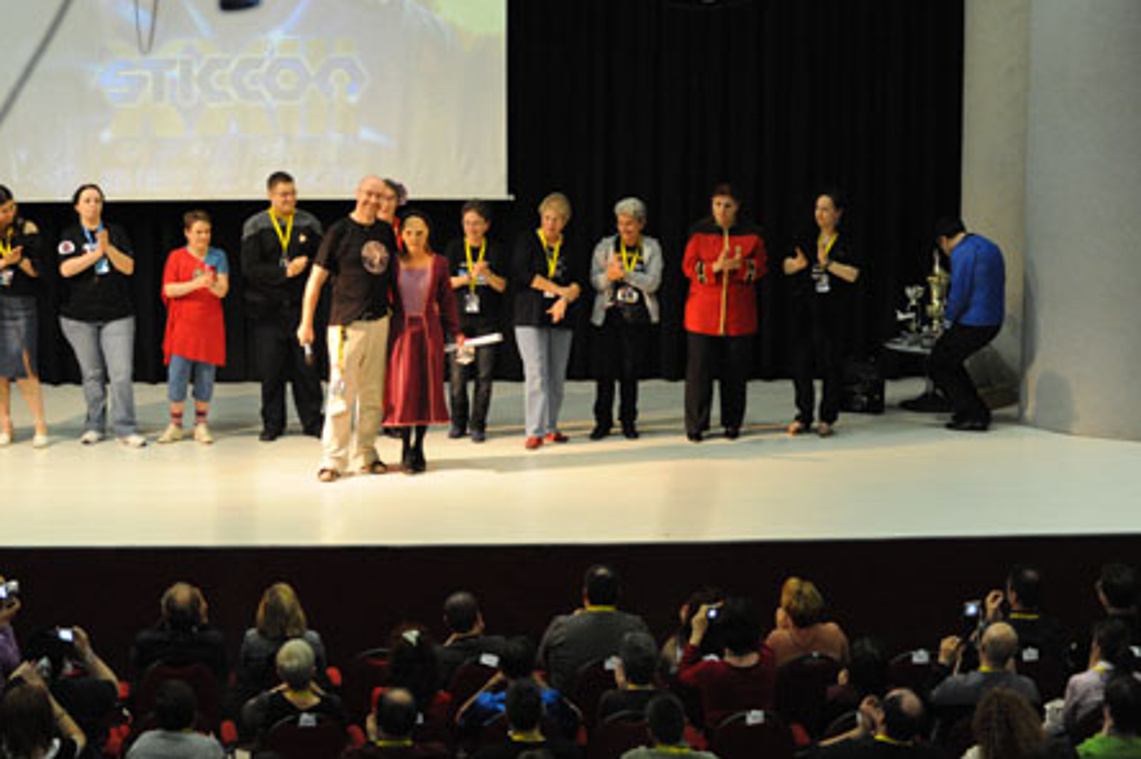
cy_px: 259
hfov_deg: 21.4
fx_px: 3009
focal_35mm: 95
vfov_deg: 14.4
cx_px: 377
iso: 5000
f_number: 3.5
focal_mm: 70
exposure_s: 1/125
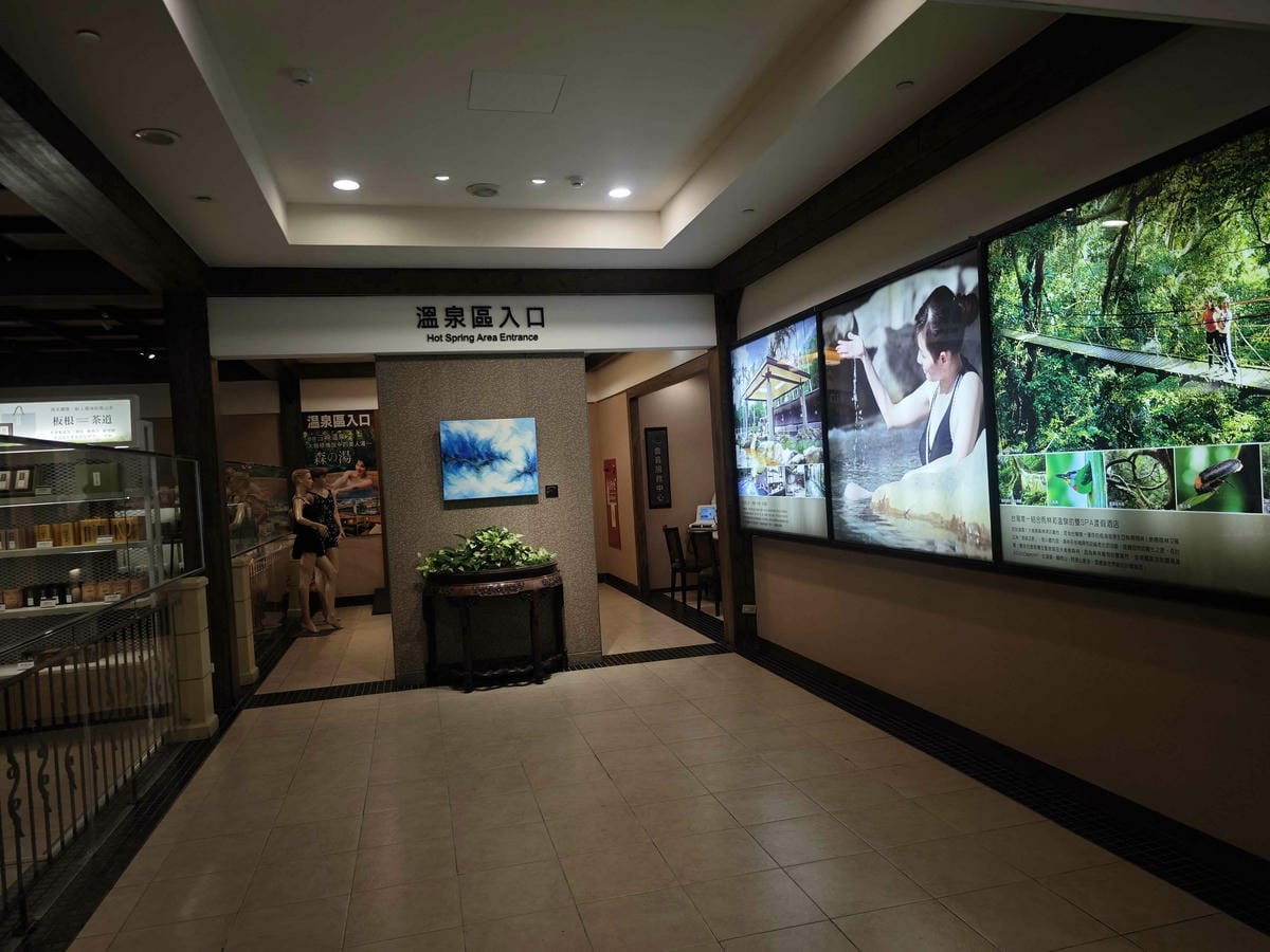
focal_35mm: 23
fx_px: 844
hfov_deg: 73.9
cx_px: 635
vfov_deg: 58.9
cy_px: 476
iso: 125
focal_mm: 8.72
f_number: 1.63
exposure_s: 1/120
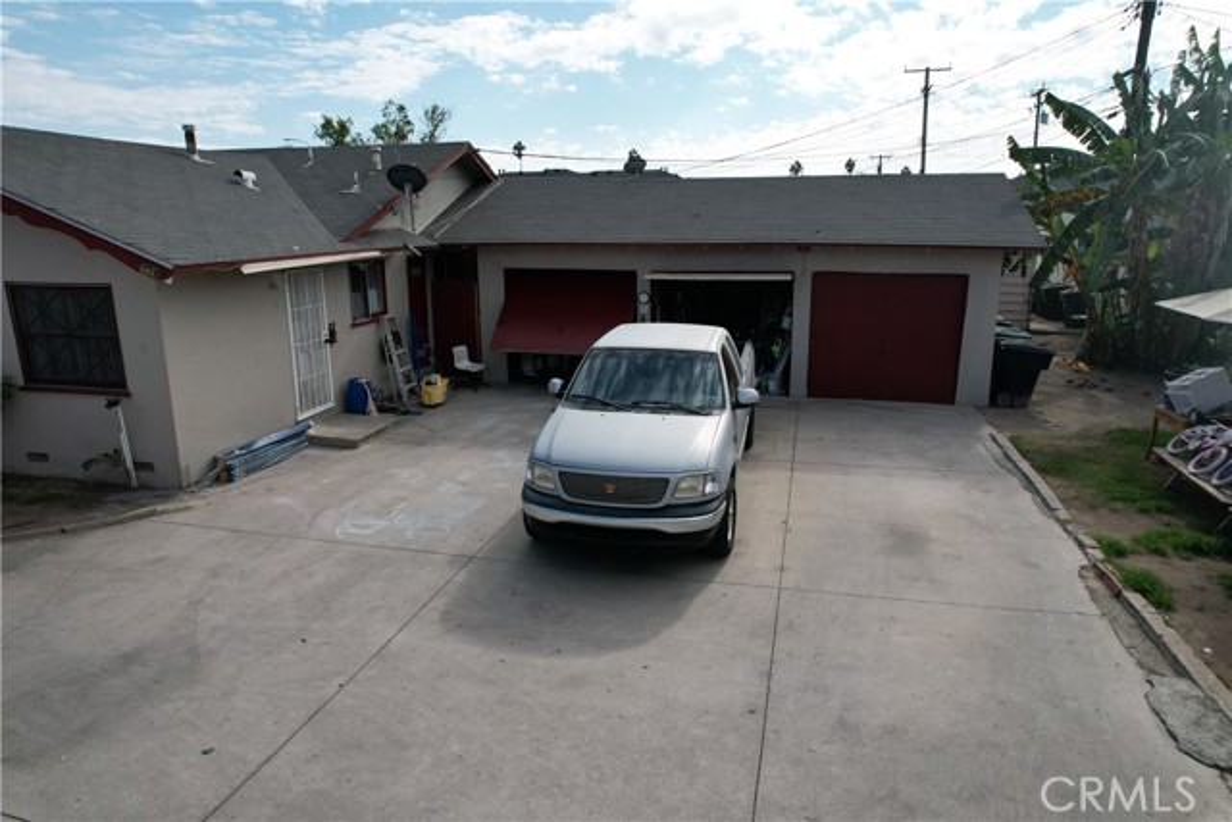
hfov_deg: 78.6
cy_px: 411
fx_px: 753
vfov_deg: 57.3
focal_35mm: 22
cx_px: 616
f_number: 2.8
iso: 120
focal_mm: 8.38
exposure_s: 1/2500
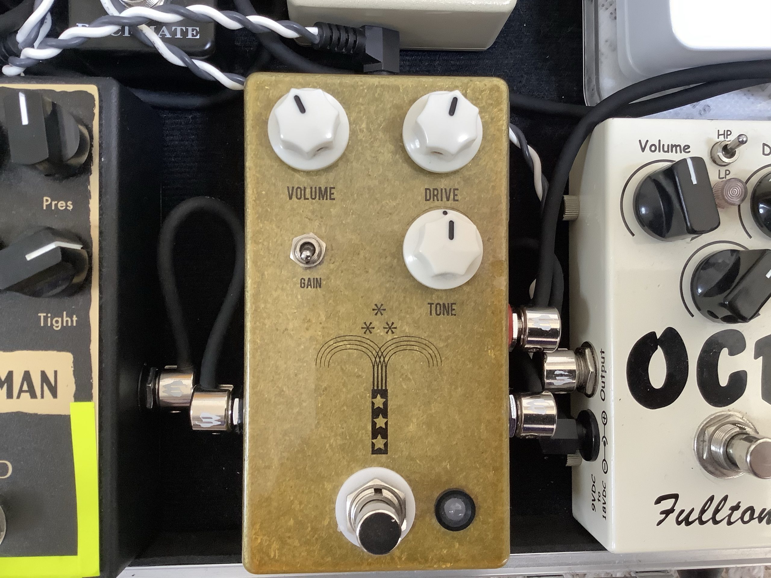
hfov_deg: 58.4
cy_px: 289
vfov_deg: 45.4
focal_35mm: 31
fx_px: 690
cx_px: 386
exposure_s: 1/60
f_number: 2.4
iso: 250
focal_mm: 3.3
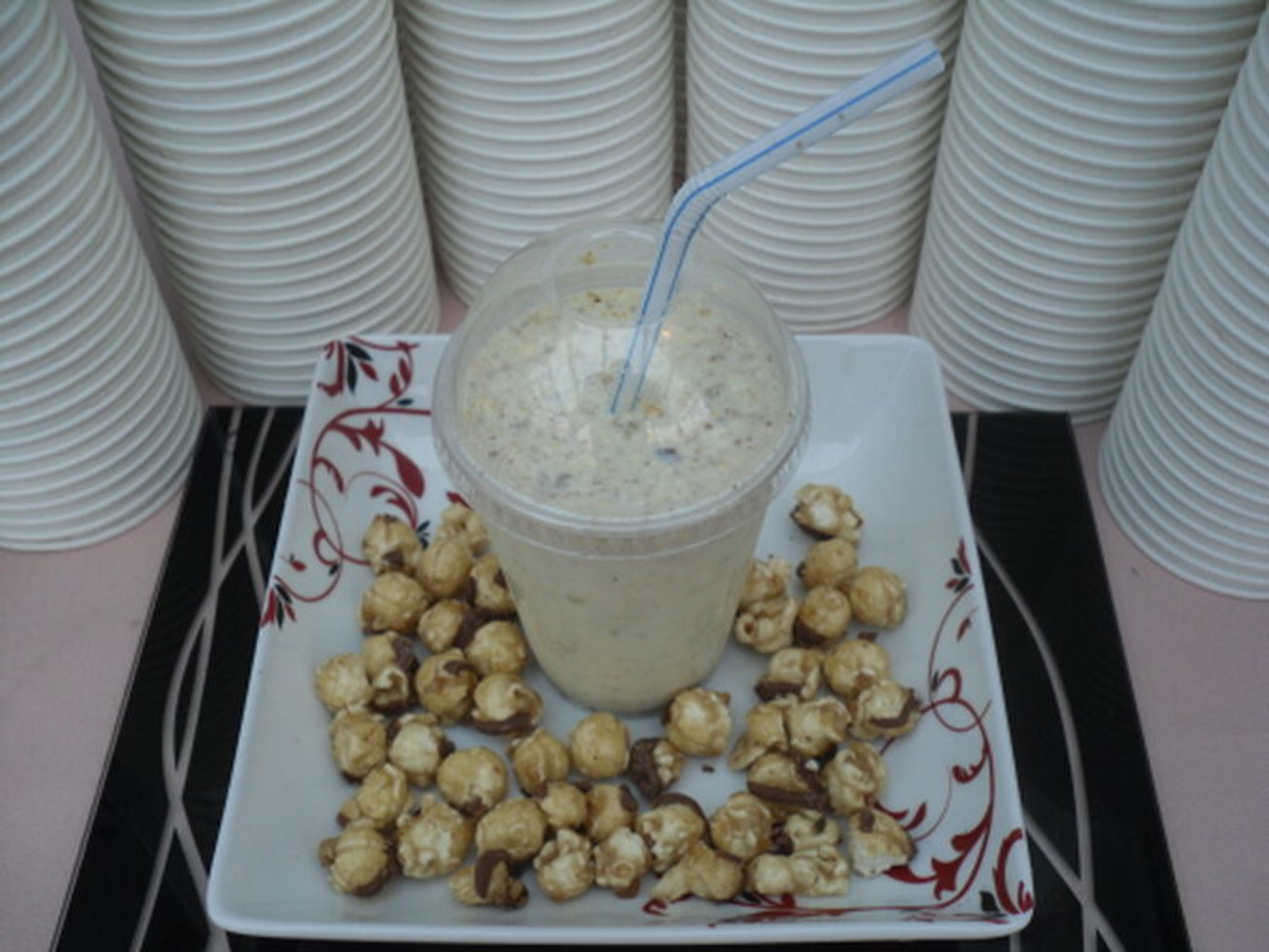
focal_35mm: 35
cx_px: 634
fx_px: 1283
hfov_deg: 52.6
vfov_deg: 40.7
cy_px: 476
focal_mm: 6.3
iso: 100
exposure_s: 1/90
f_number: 3
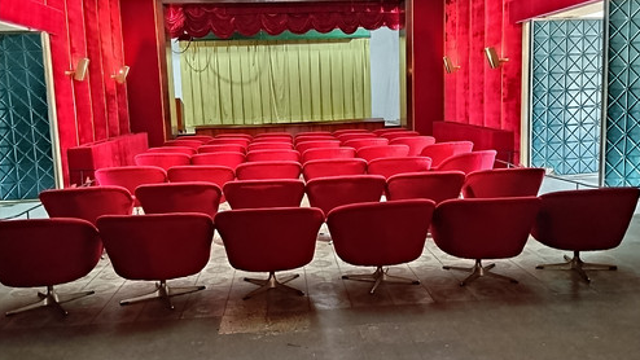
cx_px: 321
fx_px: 543
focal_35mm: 32
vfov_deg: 36.7
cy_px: 170
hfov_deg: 61.0
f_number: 1.8
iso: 1250
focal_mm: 4.22
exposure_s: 1/20
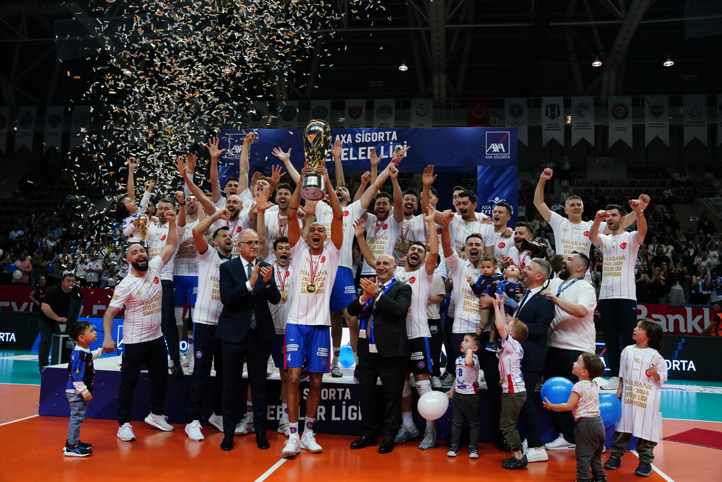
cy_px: 241
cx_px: 361
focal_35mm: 32
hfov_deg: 58.4
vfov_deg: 40.9
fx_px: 646
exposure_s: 1/800
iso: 6400
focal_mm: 32.2
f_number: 5
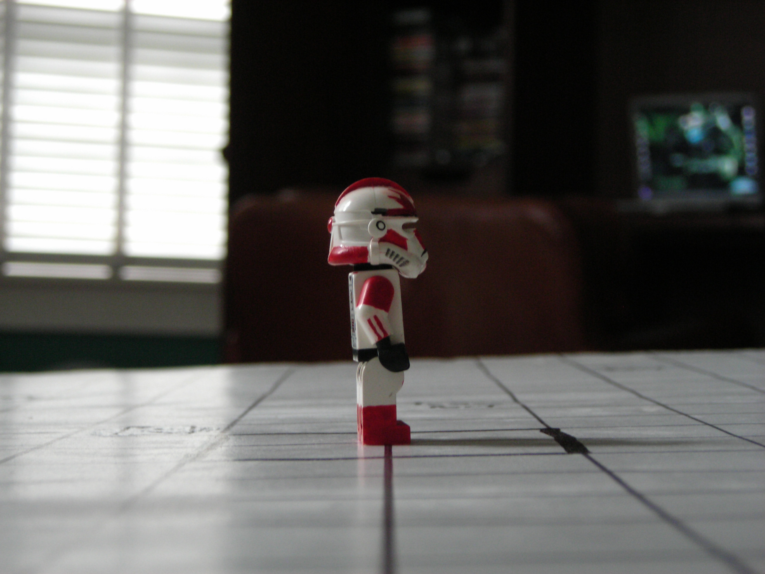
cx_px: 382
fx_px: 1989
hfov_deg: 21.8
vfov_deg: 16.4
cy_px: 287
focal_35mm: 90
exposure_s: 1/6.5
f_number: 4.6
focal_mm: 14.8
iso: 200
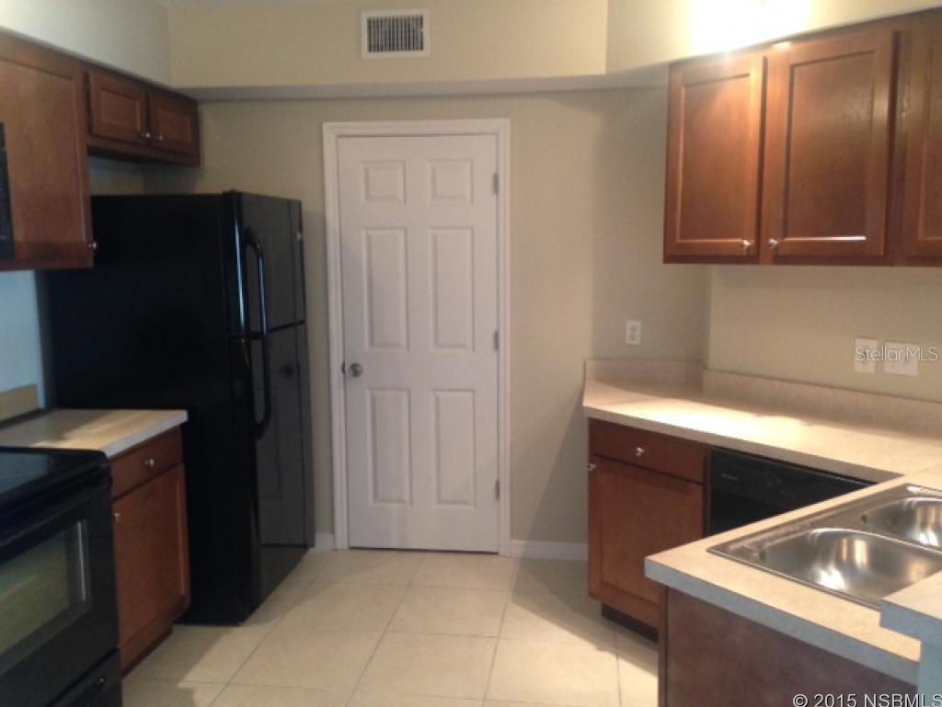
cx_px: 471
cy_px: 354
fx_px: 898
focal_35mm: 33
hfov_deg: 55.3
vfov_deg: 43.0
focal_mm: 4.12
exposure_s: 1/20
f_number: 2.4
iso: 250
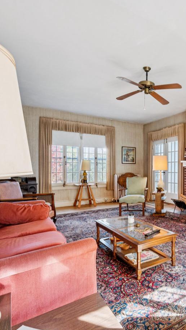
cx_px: 179
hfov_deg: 43.6
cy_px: 167
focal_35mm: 23
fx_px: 202
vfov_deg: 78.7
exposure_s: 1/40
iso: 400
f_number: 7.1
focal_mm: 14
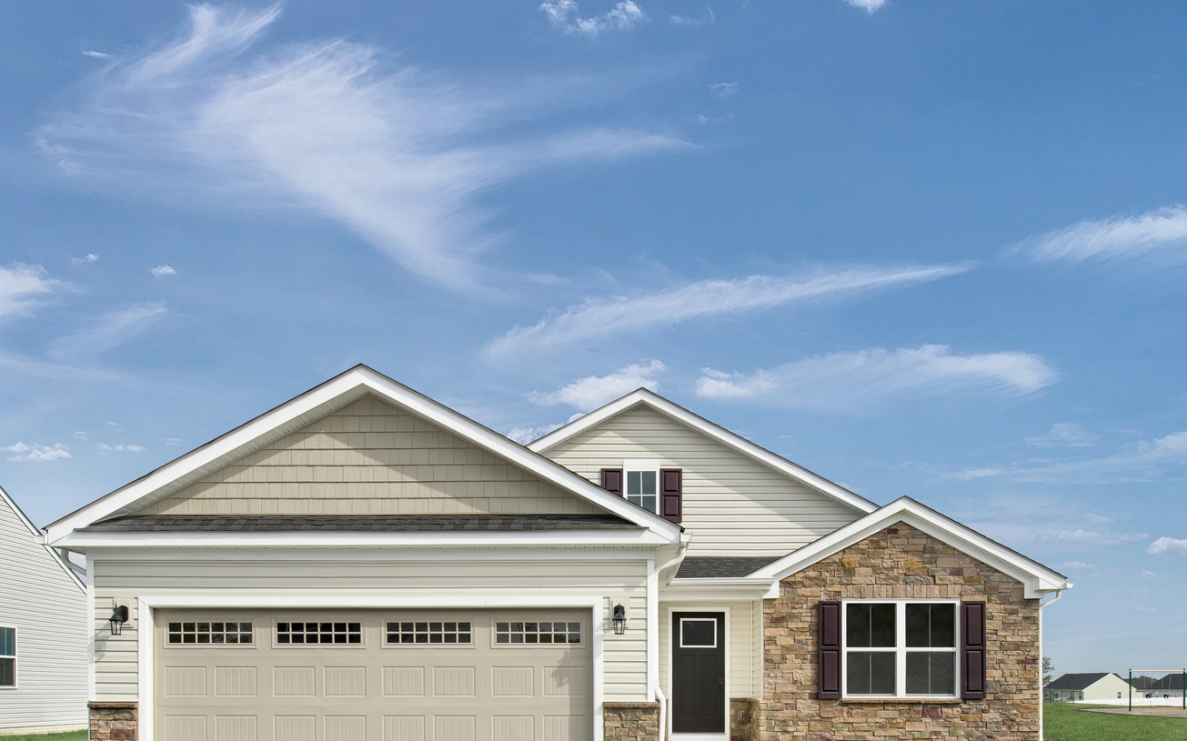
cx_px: 550
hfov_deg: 62.8
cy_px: 439
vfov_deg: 41.7
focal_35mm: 30
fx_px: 970
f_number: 8
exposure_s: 1/80
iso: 64
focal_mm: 24
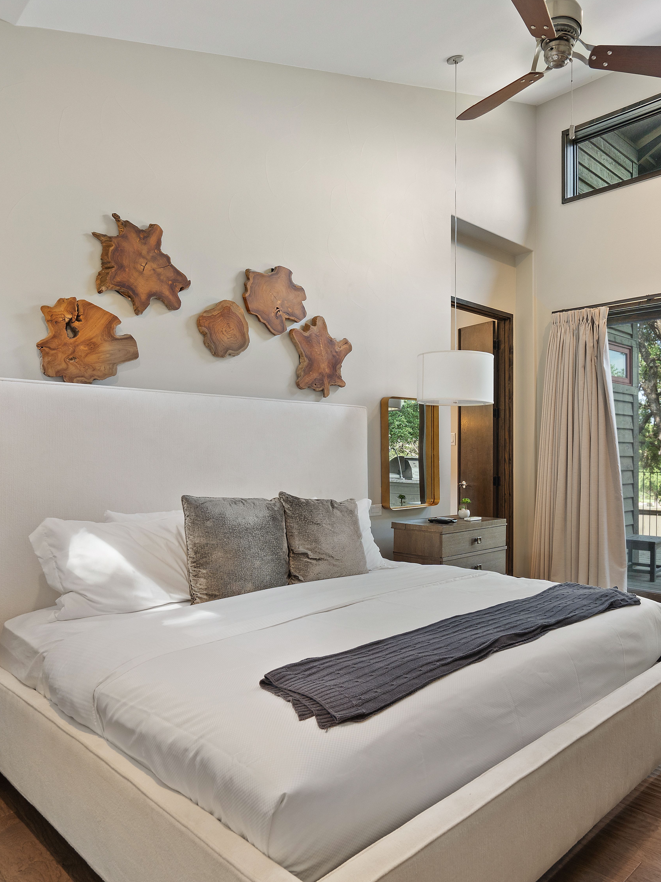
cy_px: 457
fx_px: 611
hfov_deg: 55.5
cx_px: 448
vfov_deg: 71.6
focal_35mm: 24
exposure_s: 1/3
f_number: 9
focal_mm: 16
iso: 320
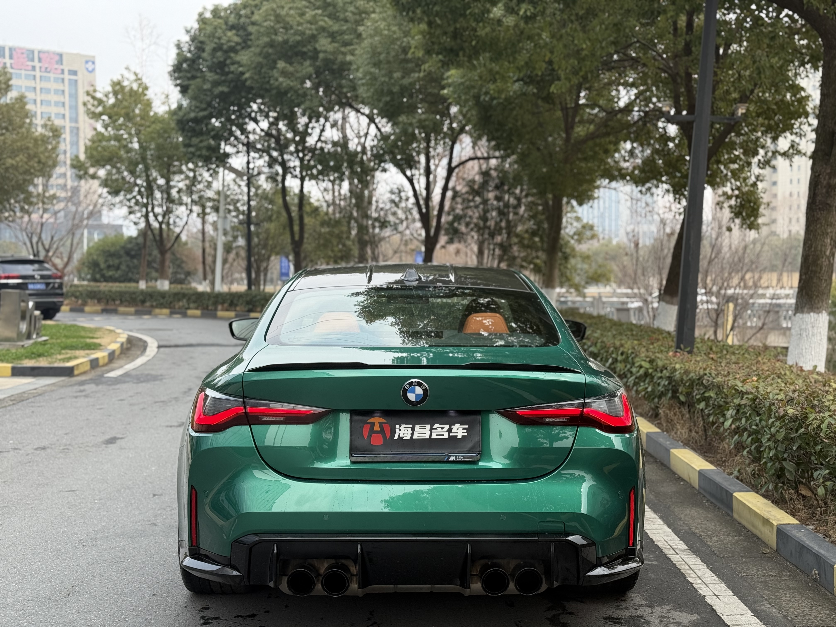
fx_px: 1159
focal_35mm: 48
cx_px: 418
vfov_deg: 30.3
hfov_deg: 39.7
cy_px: 314
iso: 64
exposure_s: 1/687
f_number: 1.78
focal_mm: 6.76
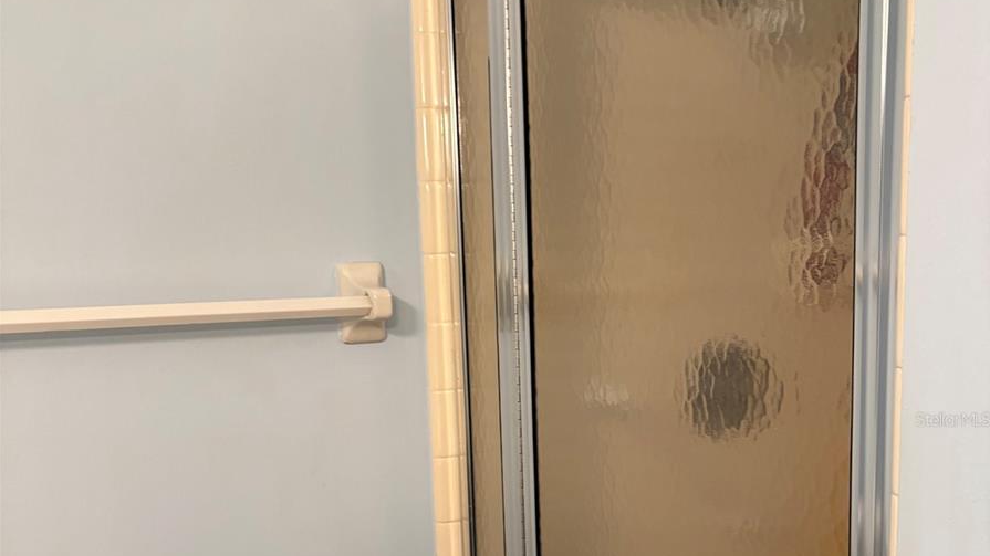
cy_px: 419
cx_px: 497
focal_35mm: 38
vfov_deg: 30.6
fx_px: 997
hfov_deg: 52.8
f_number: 1.6
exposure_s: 1/60
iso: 200
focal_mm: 5.96
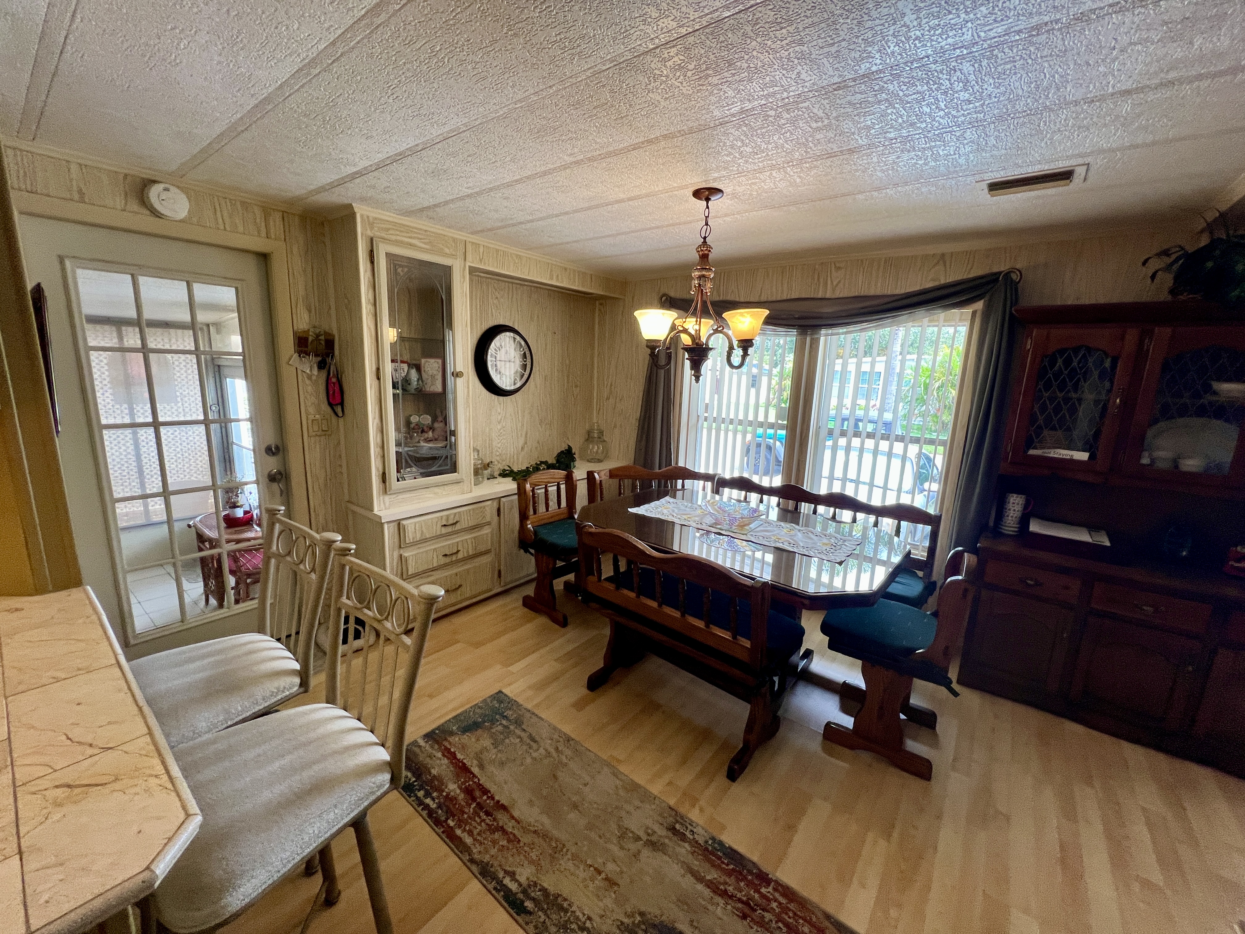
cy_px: 467
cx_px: 622
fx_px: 468
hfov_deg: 106.2
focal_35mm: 13
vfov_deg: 89.9
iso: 100
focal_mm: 1.57
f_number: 1.8
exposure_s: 1/120
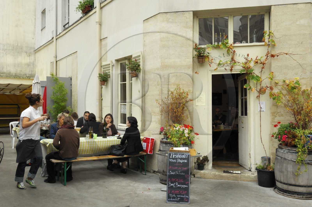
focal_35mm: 36
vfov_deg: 36.8
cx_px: 156
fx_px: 312
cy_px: 104
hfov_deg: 53.2
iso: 400
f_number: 8.5
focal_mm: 24
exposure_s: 1/160
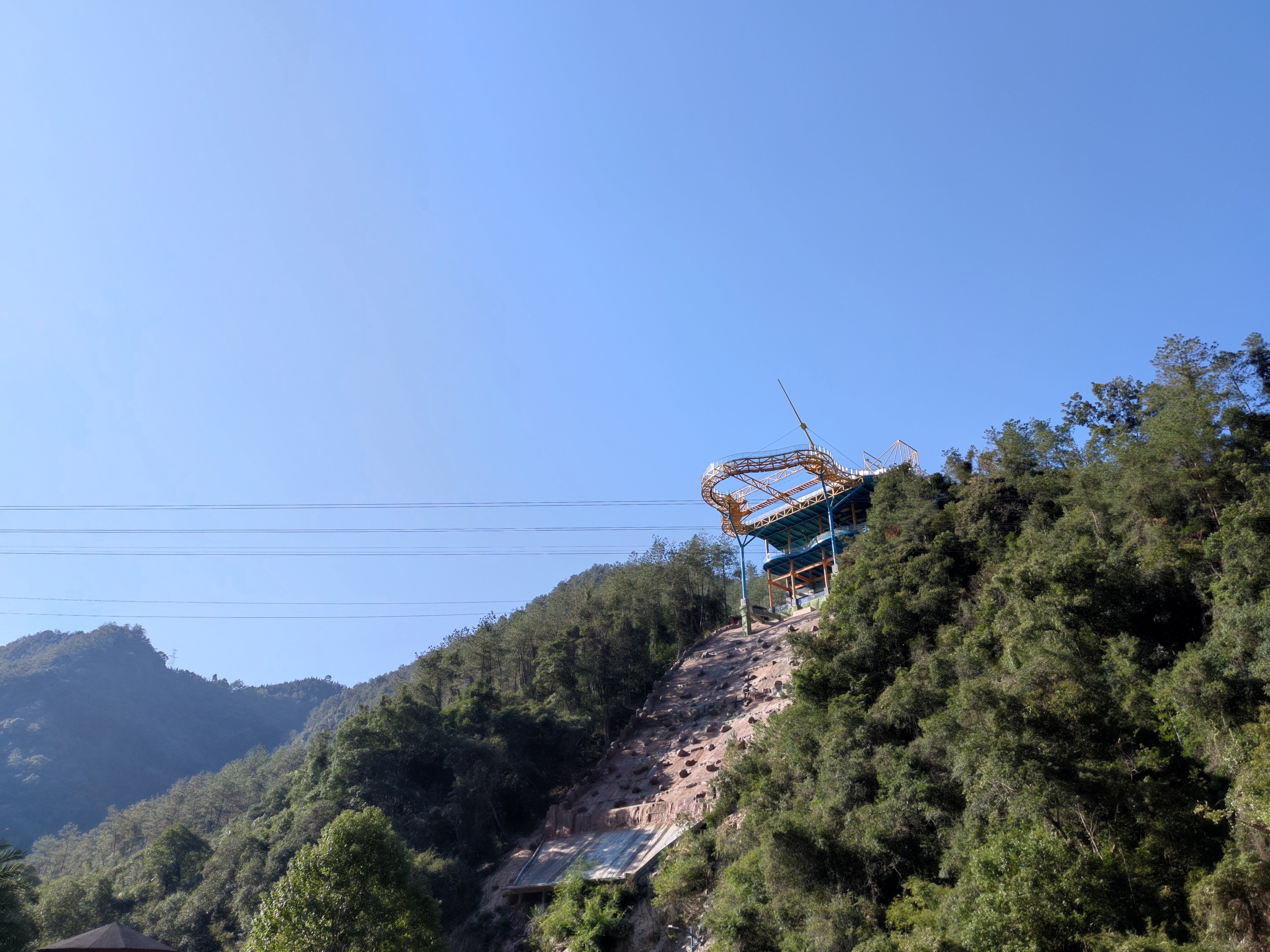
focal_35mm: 24
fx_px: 881
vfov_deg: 56.8
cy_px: 476
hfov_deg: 71.6
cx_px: 635
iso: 50
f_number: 1.69
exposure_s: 1/1365
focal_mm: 6.72
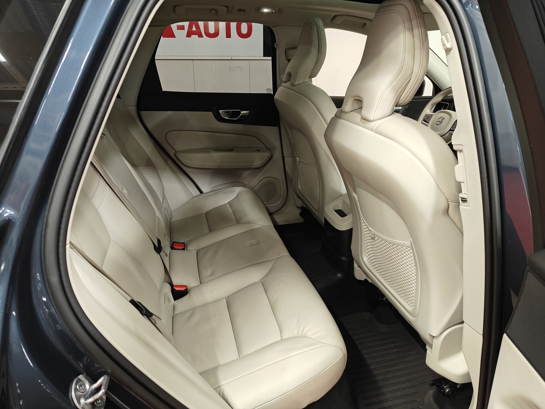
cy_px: 204
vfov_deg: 56.8
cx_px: 272
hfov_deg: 71.6
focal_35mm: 24
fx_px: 378
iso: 200
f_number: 1.8
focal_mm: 5.59
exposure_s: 1/50
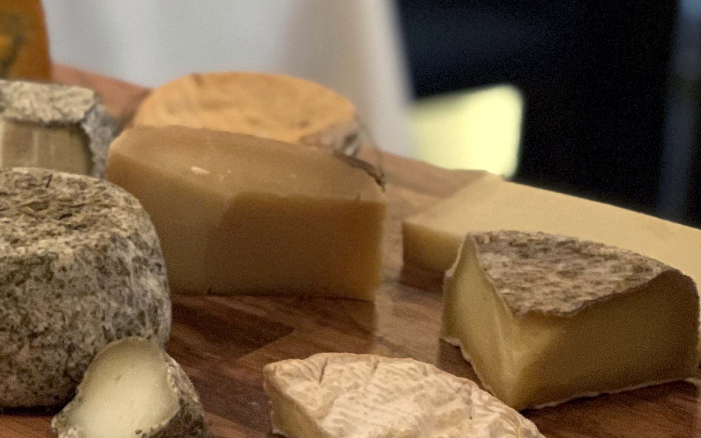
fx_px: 2254
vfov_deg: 11.1
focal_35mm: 118
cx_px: 44
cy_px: 195
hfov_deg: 17.4
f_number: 2.4
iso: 500
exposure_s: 1/25
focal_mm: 6
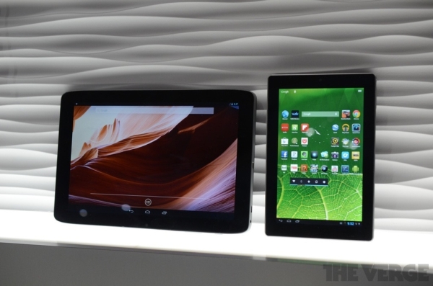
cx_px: 216
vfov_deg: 22.5
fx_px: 720
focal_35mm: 60
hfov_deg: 33.5
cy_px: 143
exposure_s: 1/125
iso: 800
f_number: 4
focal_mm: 40
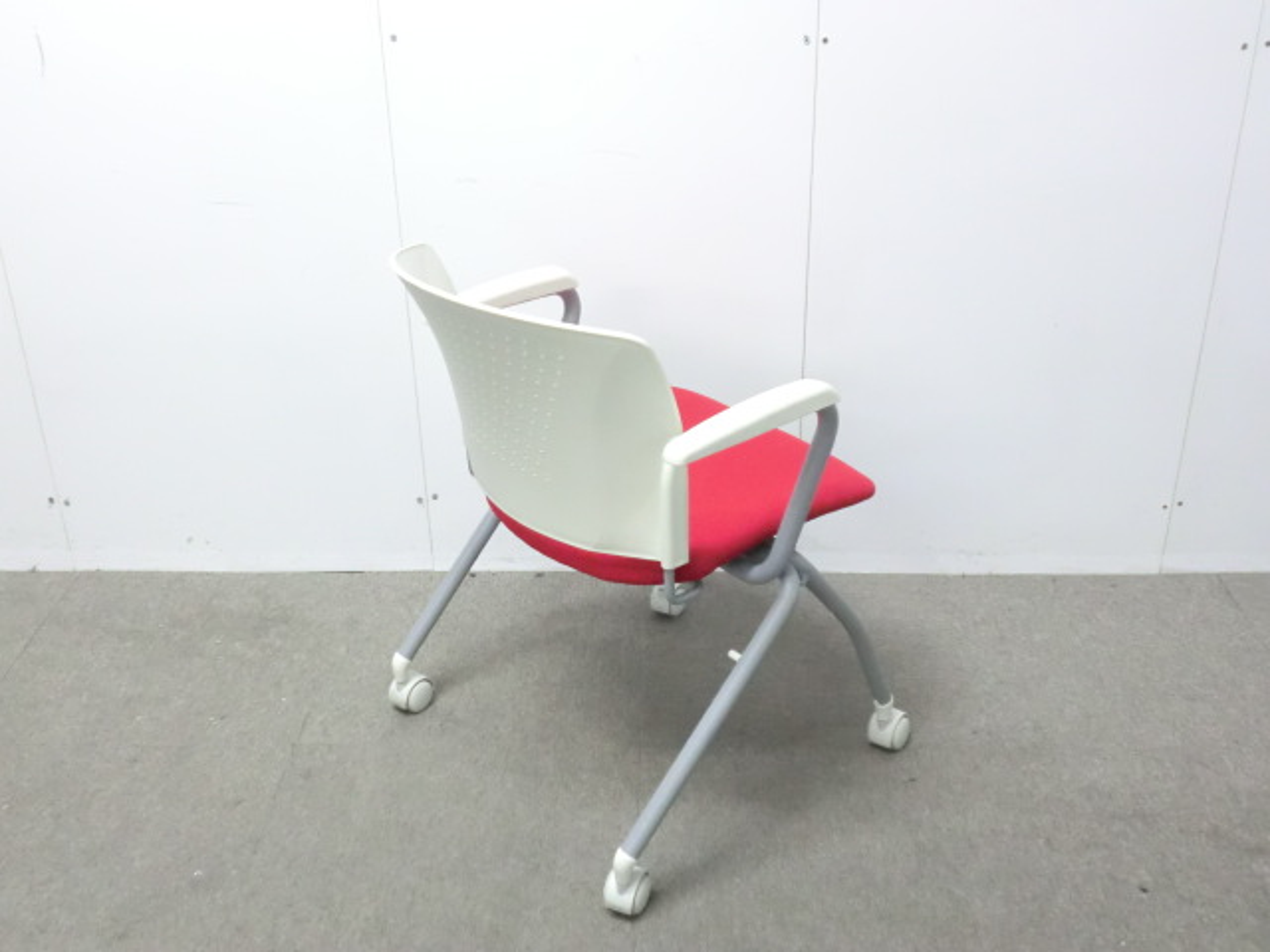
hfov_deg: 49.0
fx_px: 1394
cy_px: 476
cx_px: 635
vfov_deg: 37.7
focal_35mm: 38
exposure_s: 1/30
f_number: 3.9
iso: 800
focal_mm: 6.9
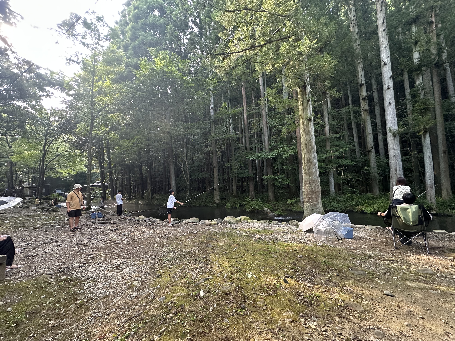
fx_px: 184
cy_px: 170
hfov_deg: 102.1
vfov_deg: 85.7
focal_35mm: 14
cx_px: 228
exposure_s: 1/99
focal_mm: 2.22
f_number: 2.2
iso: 200
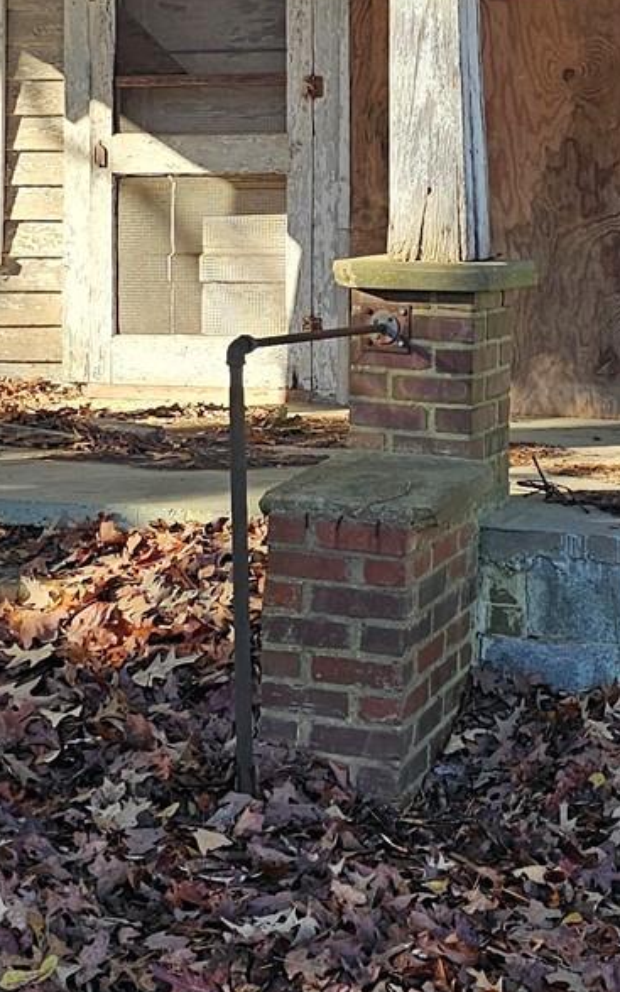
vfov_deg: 23.8
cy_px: 117
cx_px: 370
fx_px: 2297
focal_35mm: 85
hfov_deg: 15.4
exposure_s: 1/180
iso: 16
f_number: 1.7
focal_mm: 6.3
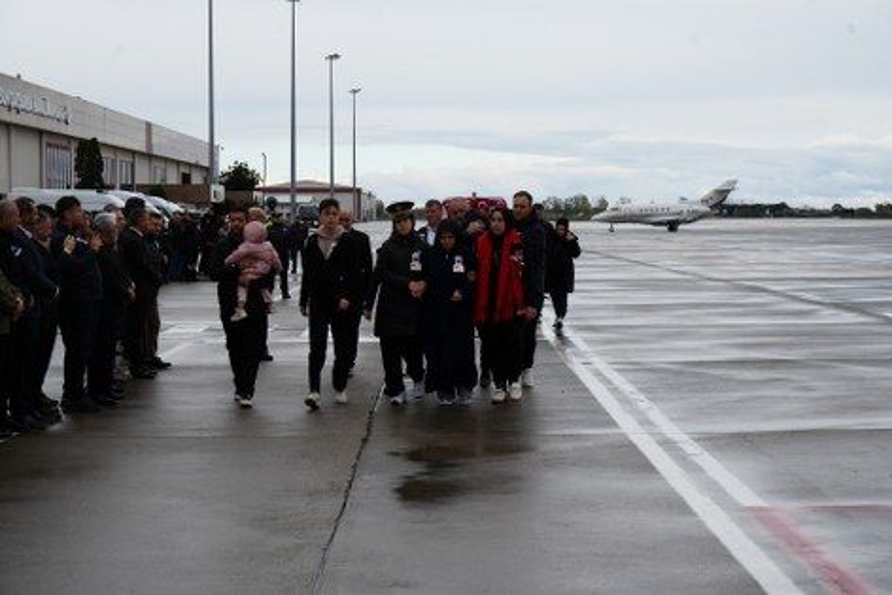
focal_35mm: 65
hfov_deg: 30.9
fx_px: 1611
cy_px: 298
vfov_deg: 20.9
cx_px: 446
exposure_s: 1/125
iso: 100
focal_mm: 65
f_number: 8
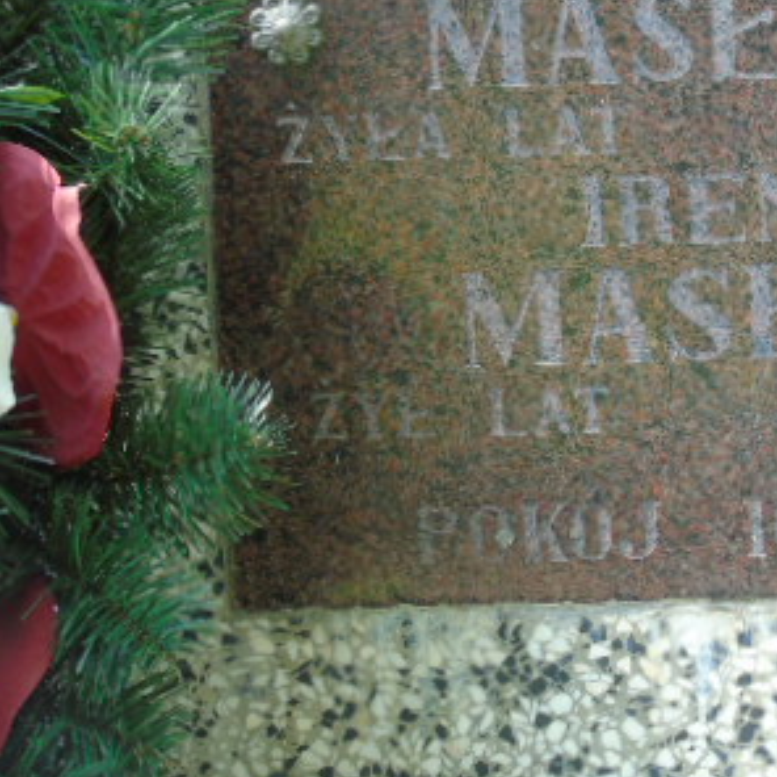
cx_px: 837
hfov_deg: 5.6
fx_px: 7872
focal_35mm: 310
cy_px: 178
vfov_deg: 5.6
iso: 250
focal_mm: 29
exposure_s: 1/125
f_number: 4.9
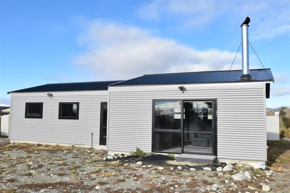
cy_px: 96
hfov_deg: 57.2
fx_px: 266
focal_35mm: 33
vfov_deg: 39.9
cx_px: 145
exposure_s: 1/400
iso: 200
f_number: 10
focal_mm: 22
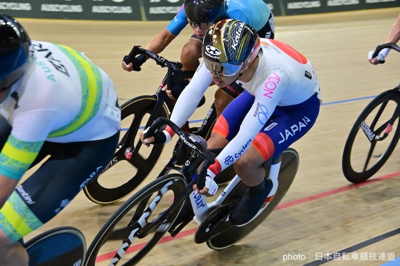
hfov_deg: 19.5
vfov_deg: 13.0
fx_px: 1166
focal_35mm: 105
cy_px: 133
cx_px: 200
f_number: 8
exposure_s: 1/500
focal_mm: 105
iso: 5000
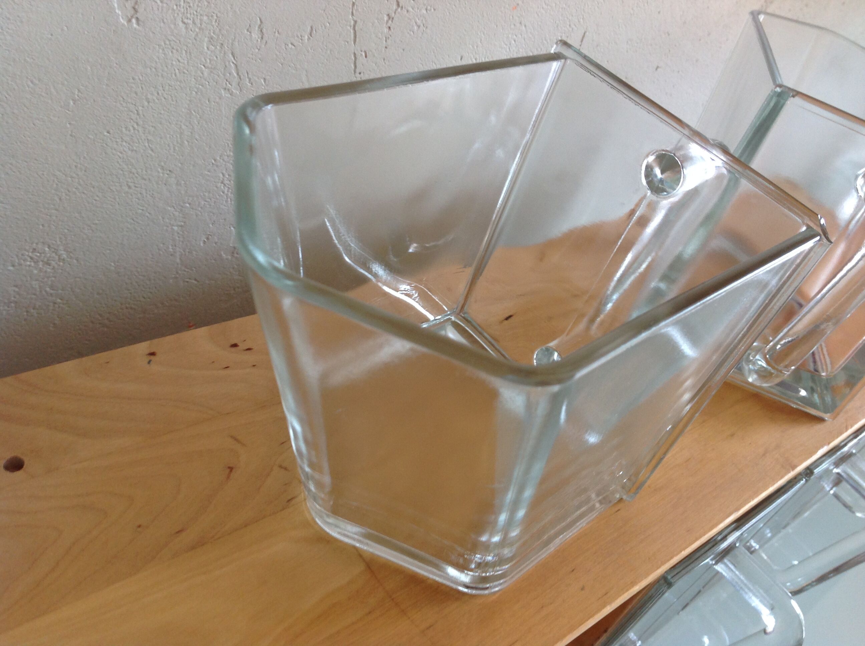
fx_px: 873
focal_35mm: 35
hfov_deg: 52.7
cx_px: 432
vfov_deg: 40.6
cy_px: 323
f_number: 2.4
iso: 64
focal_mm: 4.28
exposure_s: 1/15
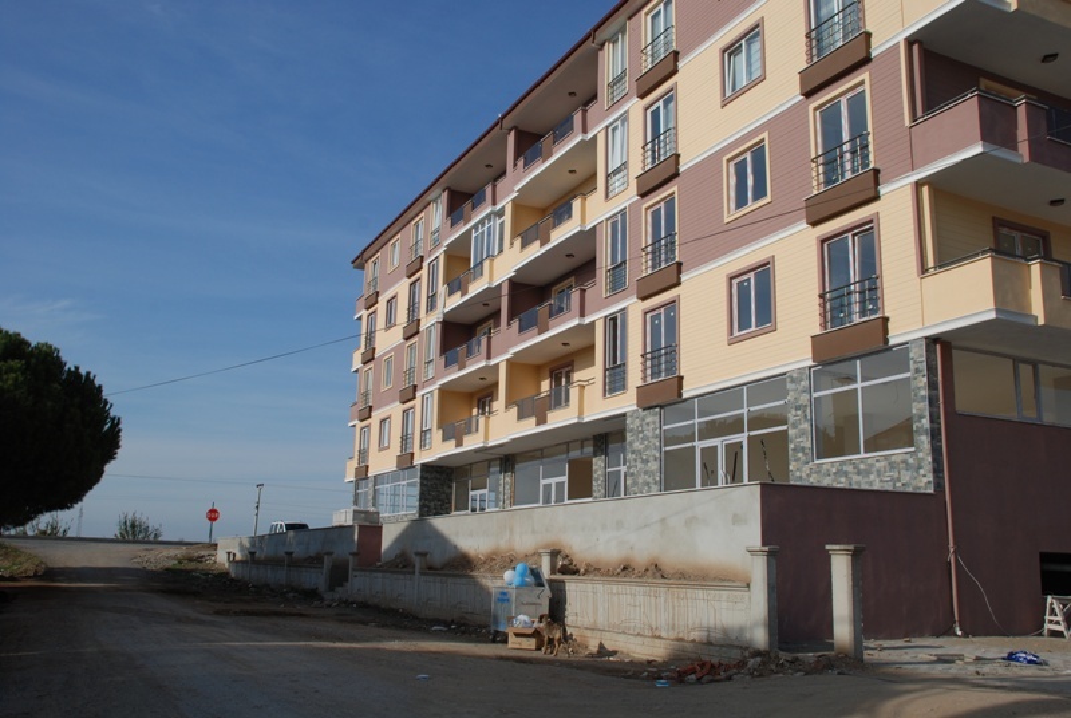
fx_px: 894
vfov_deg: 43.7
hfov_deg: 61.9
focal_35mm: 30
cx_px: 536
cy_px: 359
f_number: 9
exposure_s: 1/320
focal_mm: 20
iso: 125
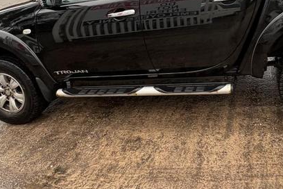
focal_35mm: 32
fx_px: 252
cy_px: -15
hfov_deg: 56.2
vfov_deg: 35.6
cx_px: 208
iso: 160
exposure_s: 1/99
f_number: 2.2
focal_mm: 2.22
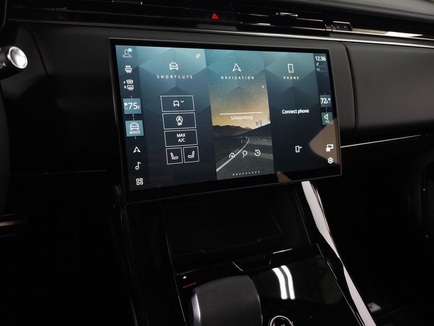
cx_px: 217
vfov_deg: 58.9
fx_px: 288
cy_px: 163
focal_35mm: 23
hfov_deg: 73.9
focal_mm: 6.3
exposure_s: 1/60
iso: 200
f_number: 1.7
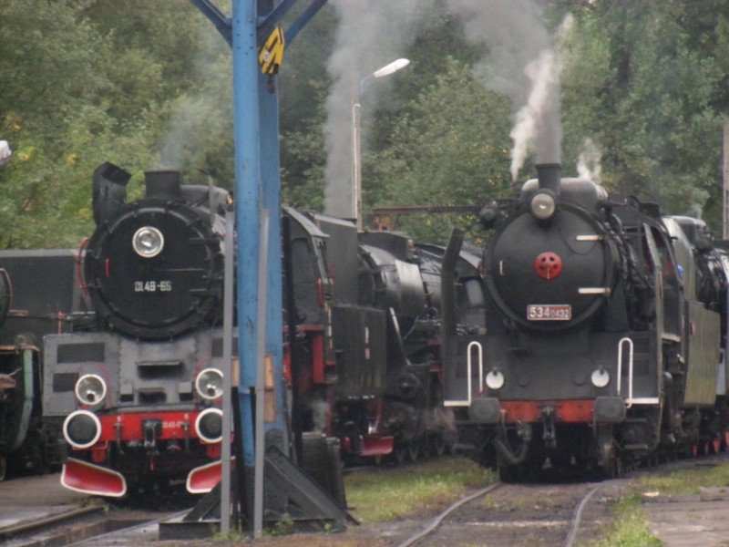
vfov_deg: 5.5
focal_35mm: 270
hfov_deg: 7.3
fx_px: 5686
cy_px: 274
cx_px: 364
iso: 640
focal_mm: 46.8
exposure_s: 1/60
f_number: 5.9
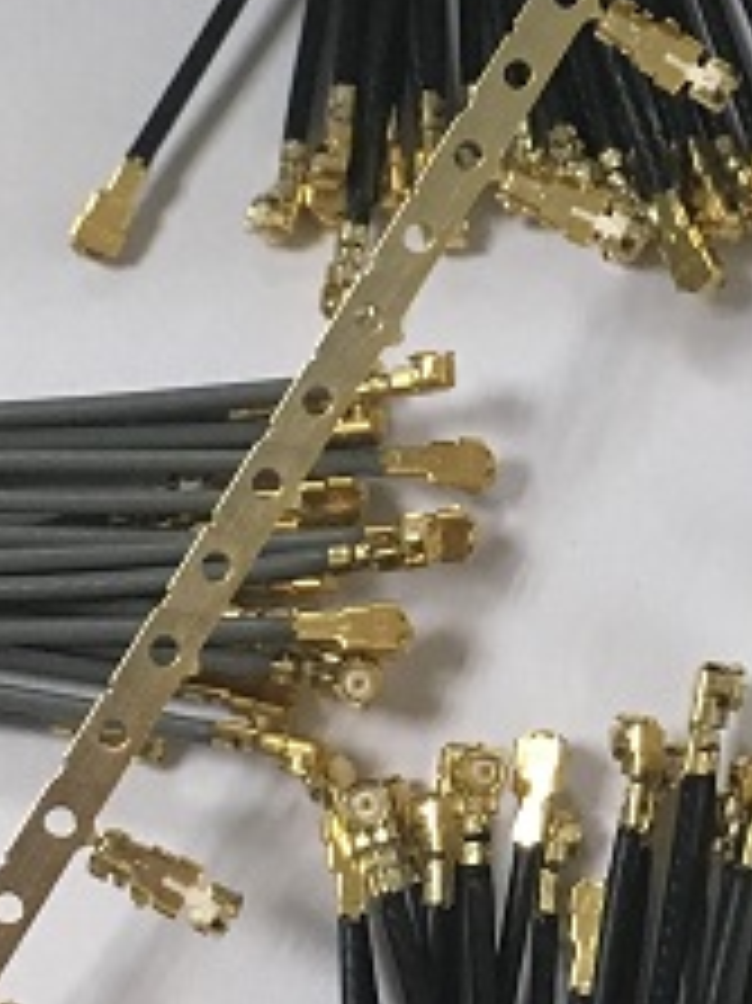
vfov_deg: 18.7
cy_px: 376
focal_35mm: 105
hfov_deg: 13.8
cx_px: 808
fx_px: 3044
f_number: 2.2
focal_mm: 4.15
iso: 200
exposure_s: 1/33
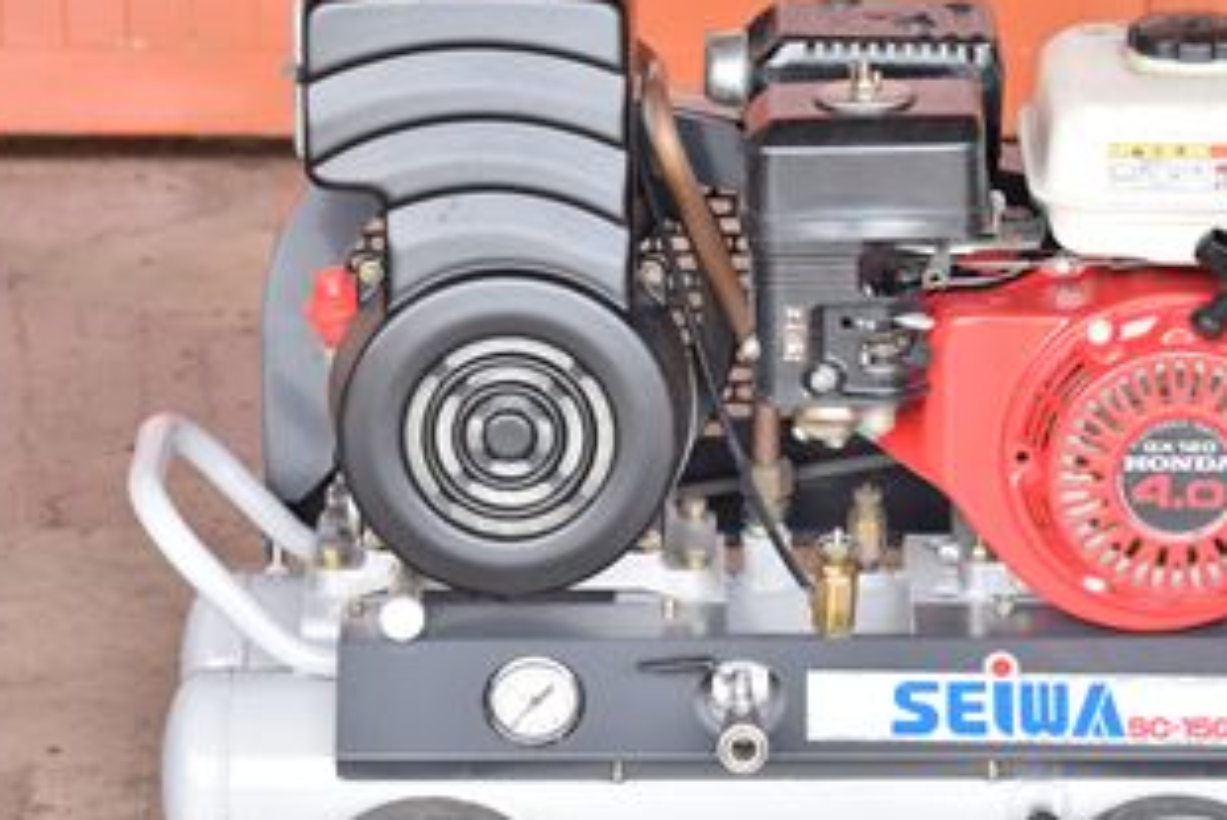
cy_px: 551
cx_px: 744
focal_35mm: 189
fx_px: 6444
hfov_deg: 10.9
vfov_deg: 7.3
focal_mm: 78
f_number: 6.3
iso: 1250
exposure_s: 1/400
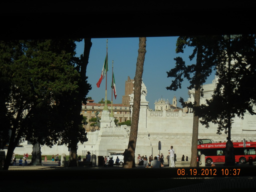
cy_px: 96
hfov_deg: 28.6
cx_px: 128
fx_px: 503
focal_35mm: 68
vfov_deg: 21.6
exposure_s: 1/658
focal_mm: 12.2
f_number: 8.2
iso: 160
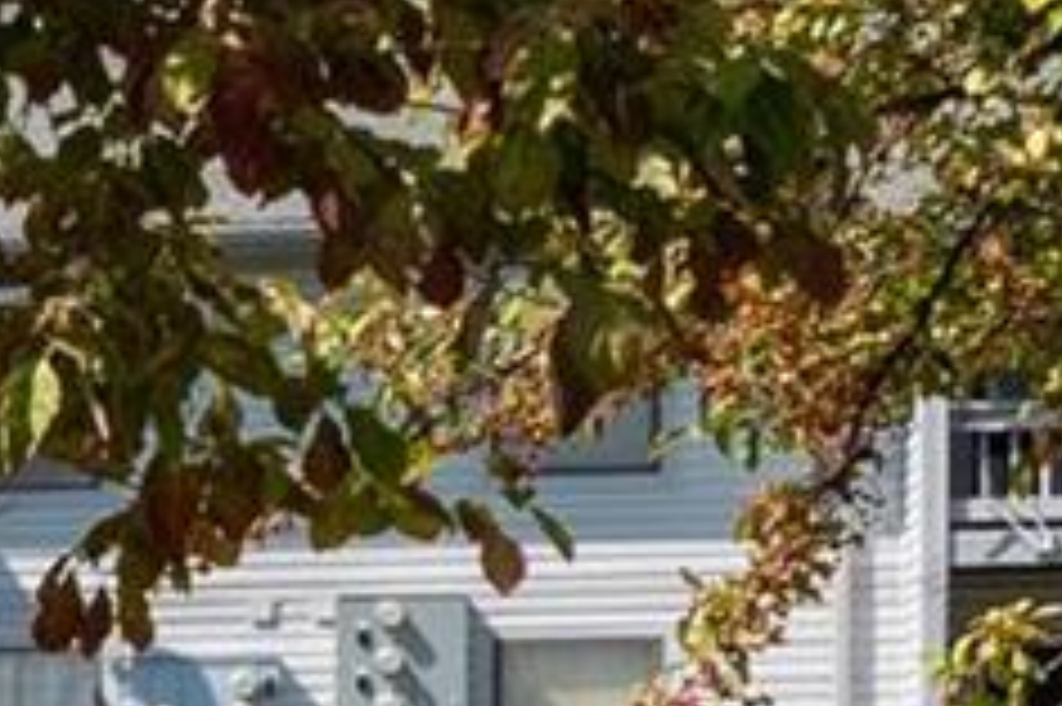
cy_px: 1021
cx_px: -2520
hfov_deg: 7.2
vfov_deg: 5.6
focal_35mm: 244
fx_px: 7193
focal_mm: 18
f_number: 8
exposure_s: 1/800
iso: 400
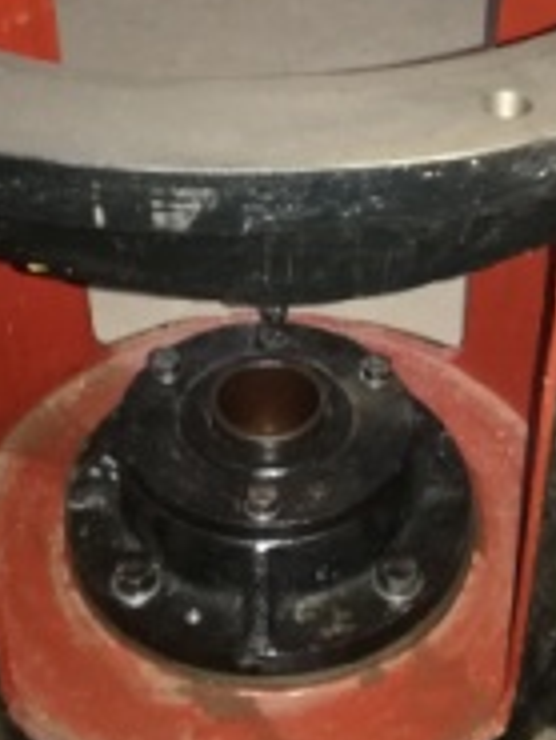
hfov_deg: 23.3
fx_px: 1348
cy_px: 244
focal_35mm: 63
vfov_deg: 30.5
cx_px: 304
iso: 1250
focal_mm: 3.81
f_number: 2.2
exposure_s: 1/16.7
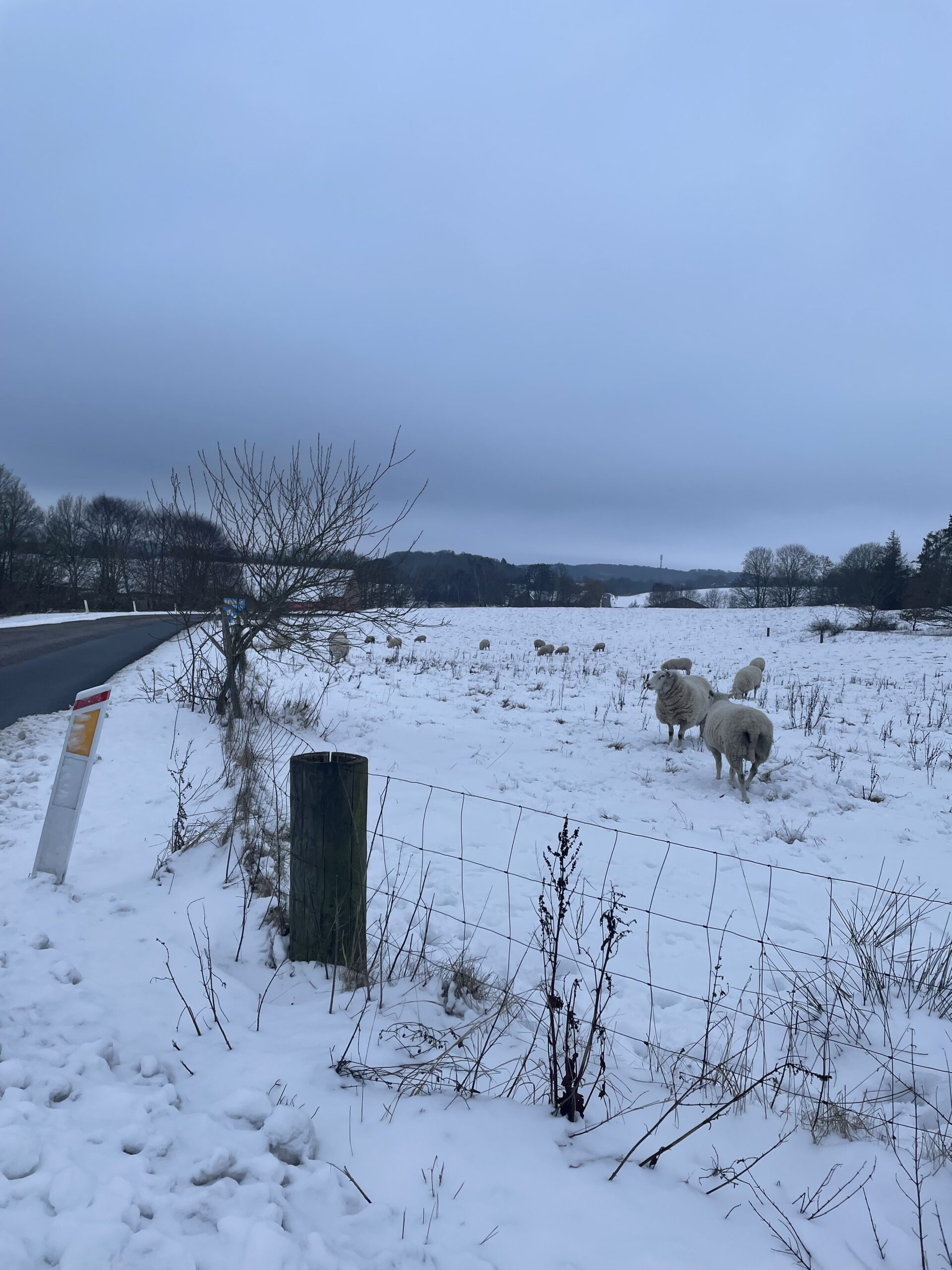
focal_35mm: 26
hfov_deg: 53.1
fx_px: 953
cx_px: 476
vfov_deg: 67.3
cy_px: 635
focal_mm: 4.2
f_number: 1.6
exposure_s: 1/769
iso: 32
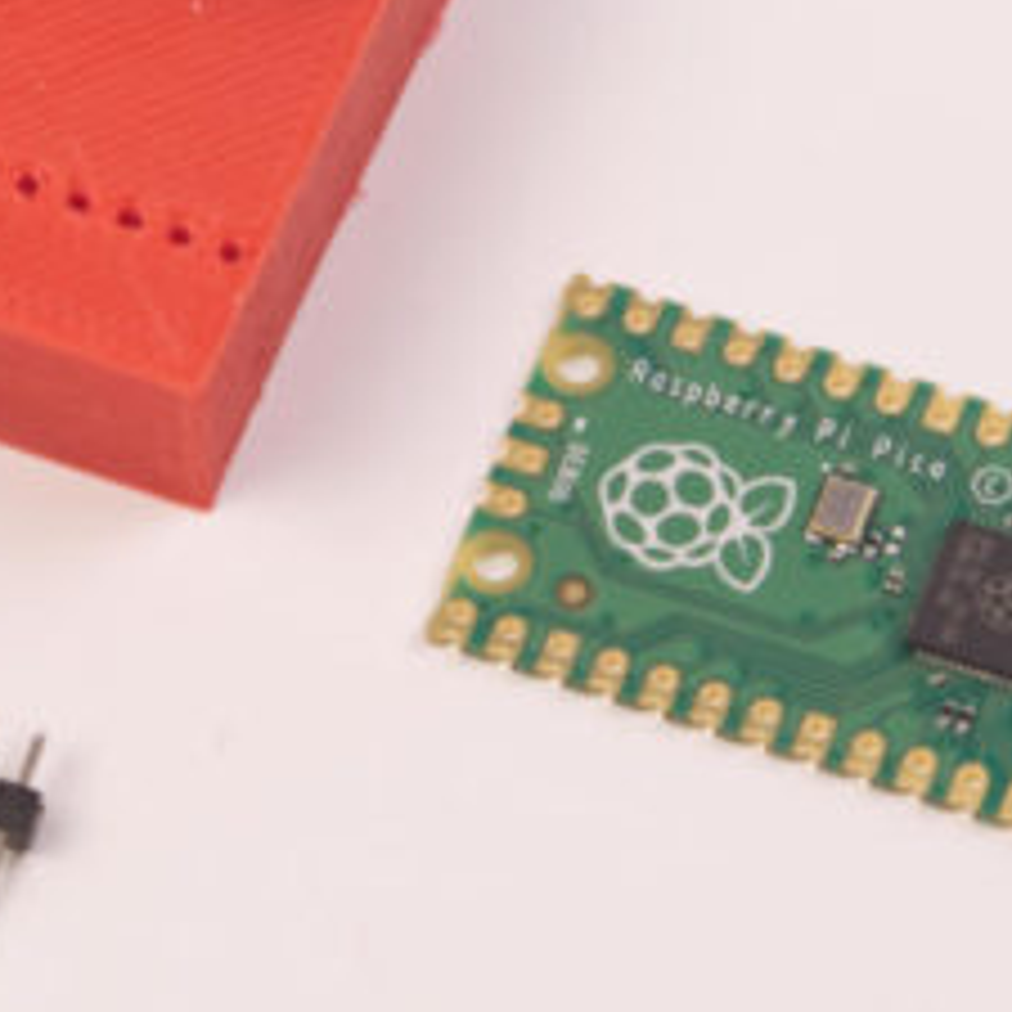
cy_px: 234
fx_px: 8897
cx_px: 369
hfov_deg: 6.5
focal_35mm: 269
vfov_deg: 6.5
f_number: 7.1
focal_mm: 62
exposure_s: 1/30
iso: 200
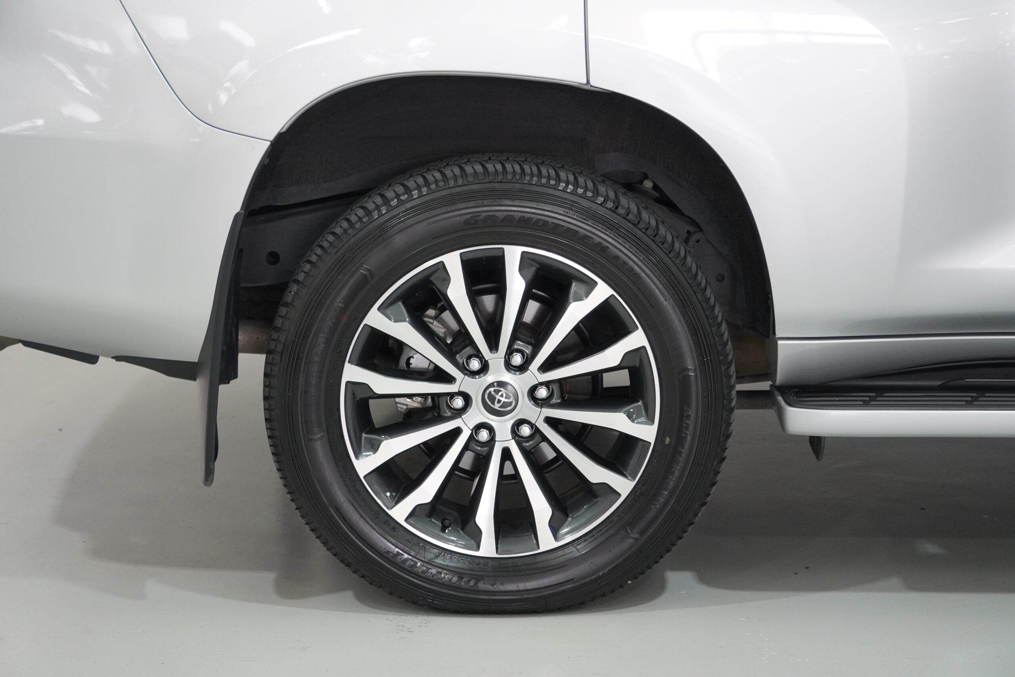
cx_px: 508
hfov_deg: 24.6
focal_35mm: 82
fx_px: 2326
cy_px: 338
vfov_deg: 16.6
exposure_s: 1/100
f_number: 4.5
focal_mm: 55
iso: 1250
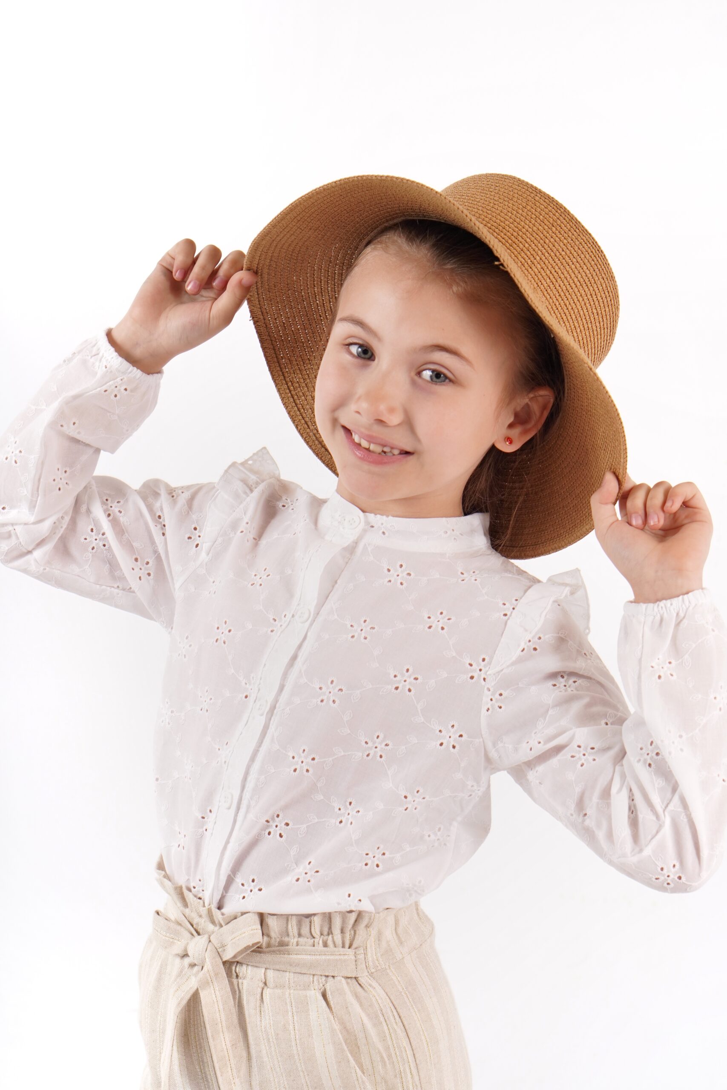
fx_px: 2271
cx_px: 364
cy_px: 545
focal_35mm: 75
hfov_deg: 18.2
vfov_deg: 27.0
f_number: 5.6
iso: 250
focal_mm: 50
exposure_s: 1/160
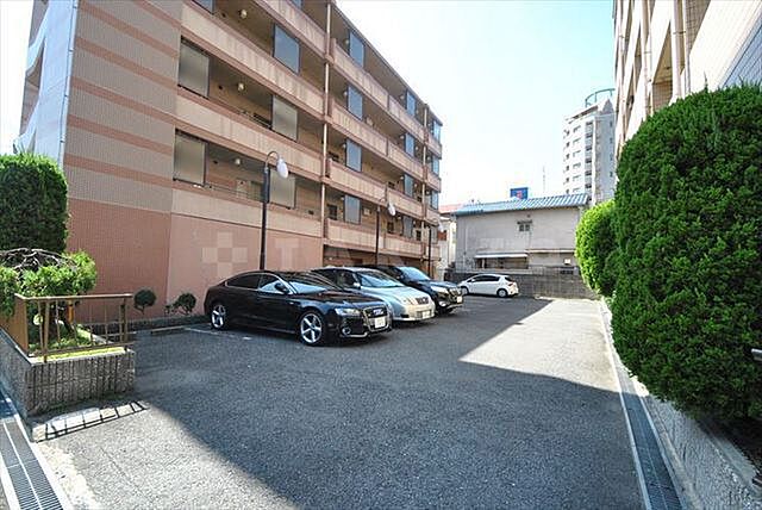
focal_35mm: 16
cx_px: 381
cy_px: 255
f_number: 9
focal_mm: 10.5
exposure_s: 1/320
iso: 800
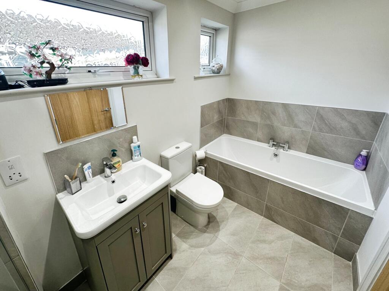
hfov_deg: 102.1
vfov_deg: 85.7
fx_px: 157
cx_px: 194
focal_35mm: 14
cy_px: 146
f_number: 2.2
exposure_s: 1/100
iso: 100
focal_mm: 2.22
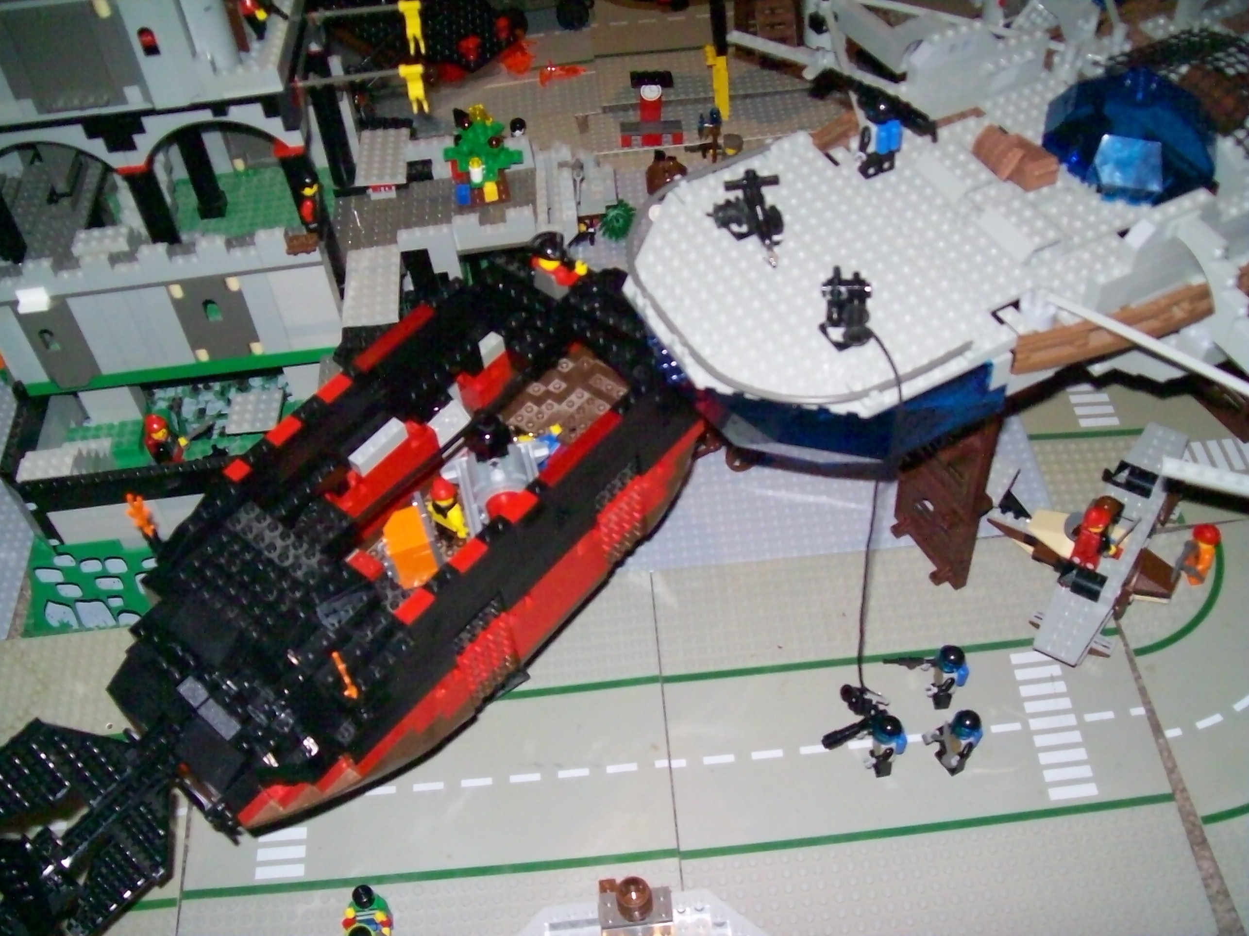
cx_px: 624
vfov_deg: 39.6
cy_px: 468
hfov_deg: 51.4
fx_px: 1299
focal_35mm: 36
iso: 200
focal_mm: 6
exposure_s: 1/128
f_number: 2.7
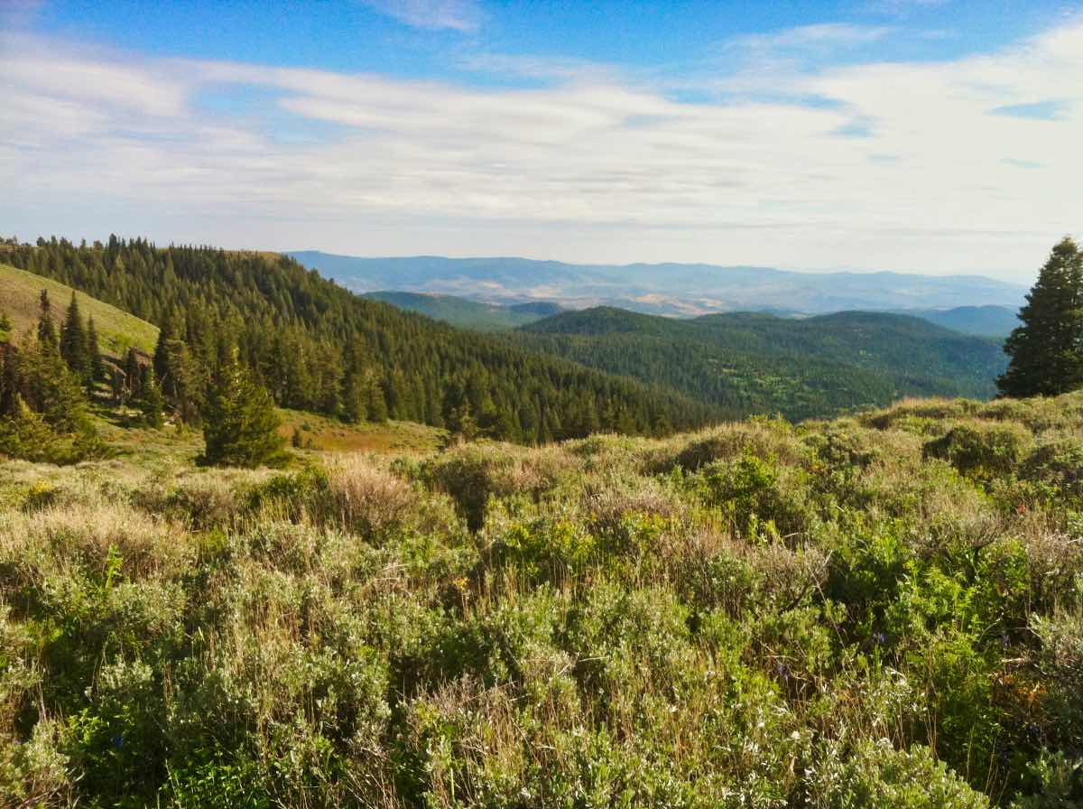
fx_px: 1093
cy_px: 404
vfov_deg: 40.6
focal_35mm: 35
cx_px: 542
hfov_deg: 52.7
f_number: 2.8
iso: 80
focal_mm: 3.85
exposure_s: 1/833
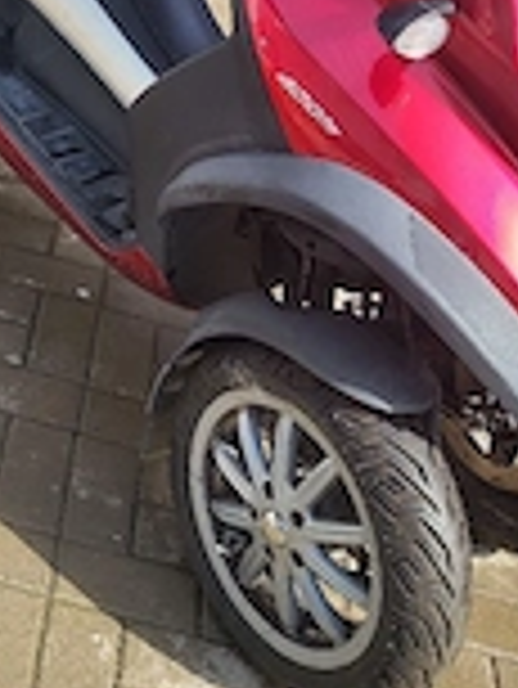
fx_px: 1355
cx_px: 108
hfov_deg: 21.4
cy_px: 108
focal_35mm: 68
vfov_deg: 27.8
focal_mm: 5.4
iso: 40
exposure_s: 1/833
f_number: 1.8
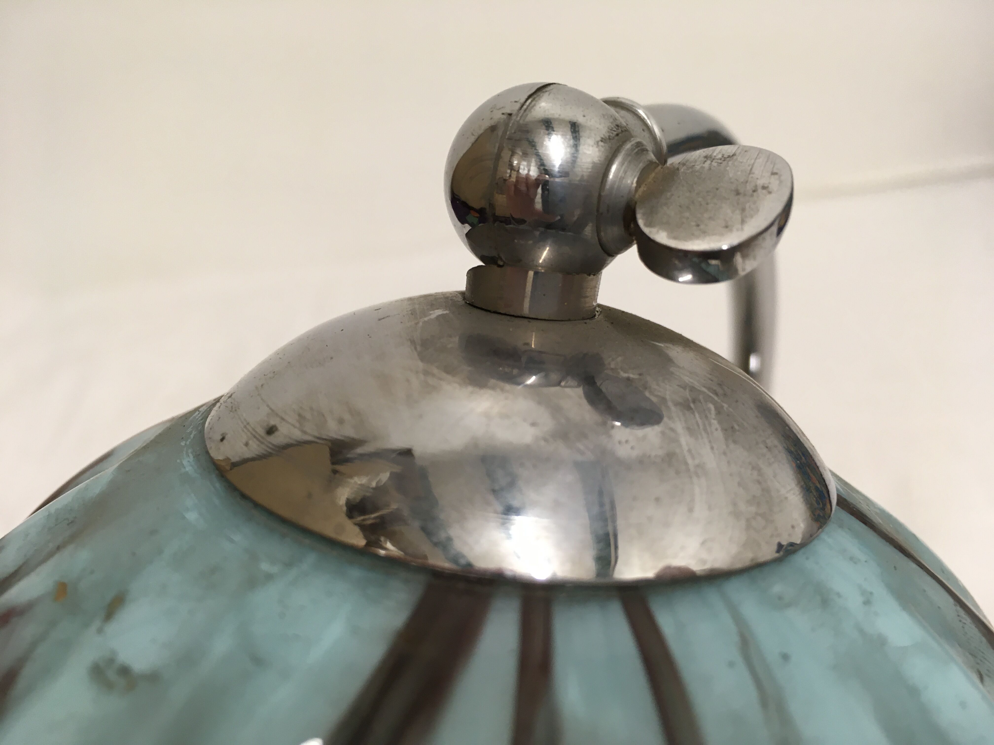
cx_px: 497
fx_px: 833
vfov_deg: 48.2
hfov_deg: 61.7
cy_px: 372
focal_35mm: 29
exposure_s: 1/33
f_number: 2.2
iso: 64
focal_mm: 4.15
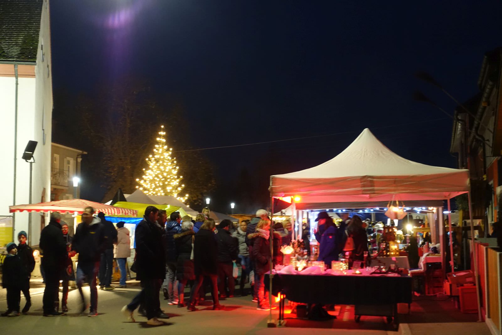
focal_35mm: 52
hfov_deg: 38.2
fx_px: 725
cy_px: 168
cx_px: 251
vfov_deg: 26.0
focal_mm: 19.1
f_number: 2.8
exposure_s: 1/10
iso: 1250
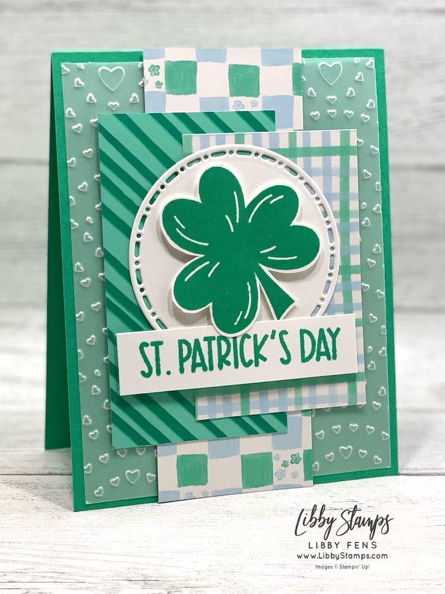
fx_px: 891
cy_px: 297
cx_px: 222
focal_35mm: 52
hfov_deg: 28.0
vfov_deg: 36.8
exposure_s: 1/120
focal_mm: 6
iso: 50
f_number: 2
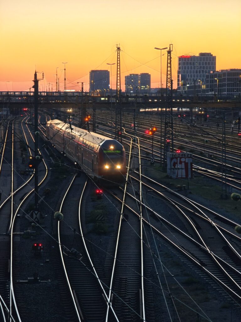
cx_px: 120
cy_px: 161
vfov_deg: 16.4
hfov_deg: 12.3
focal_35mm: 120
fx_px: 1114
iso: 1600
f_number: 2.5
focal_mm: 19.4
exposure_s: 1/33.3
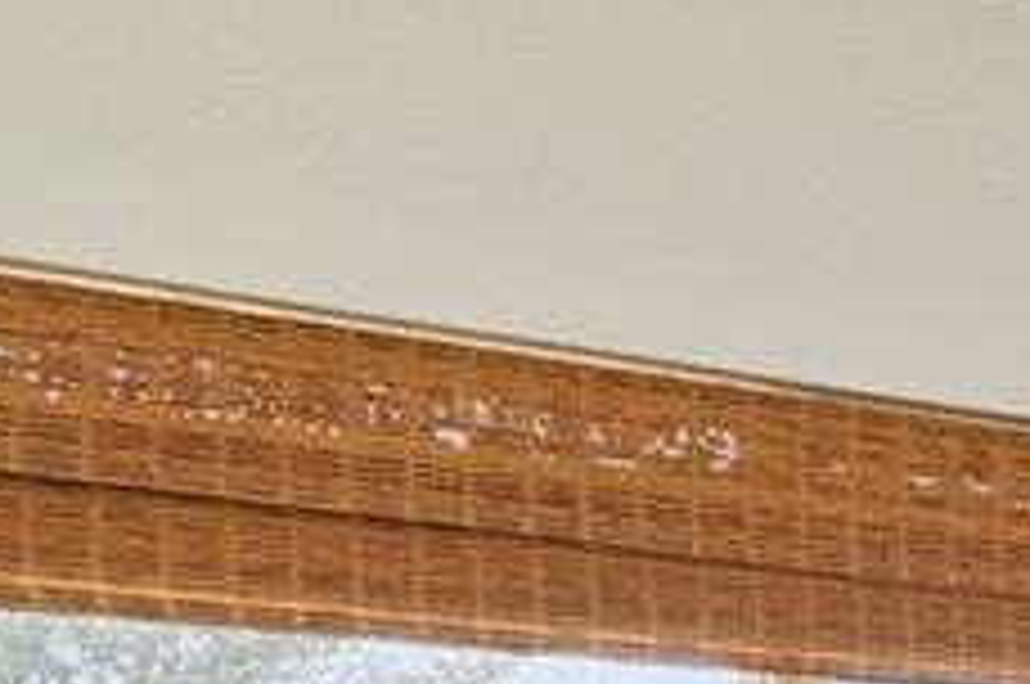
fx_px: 2800
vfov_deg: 12.8
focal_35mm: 98
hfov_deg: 10.7
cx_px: 3283
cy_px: 1161
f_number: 8
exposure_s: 1/6
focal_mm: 14
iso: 320
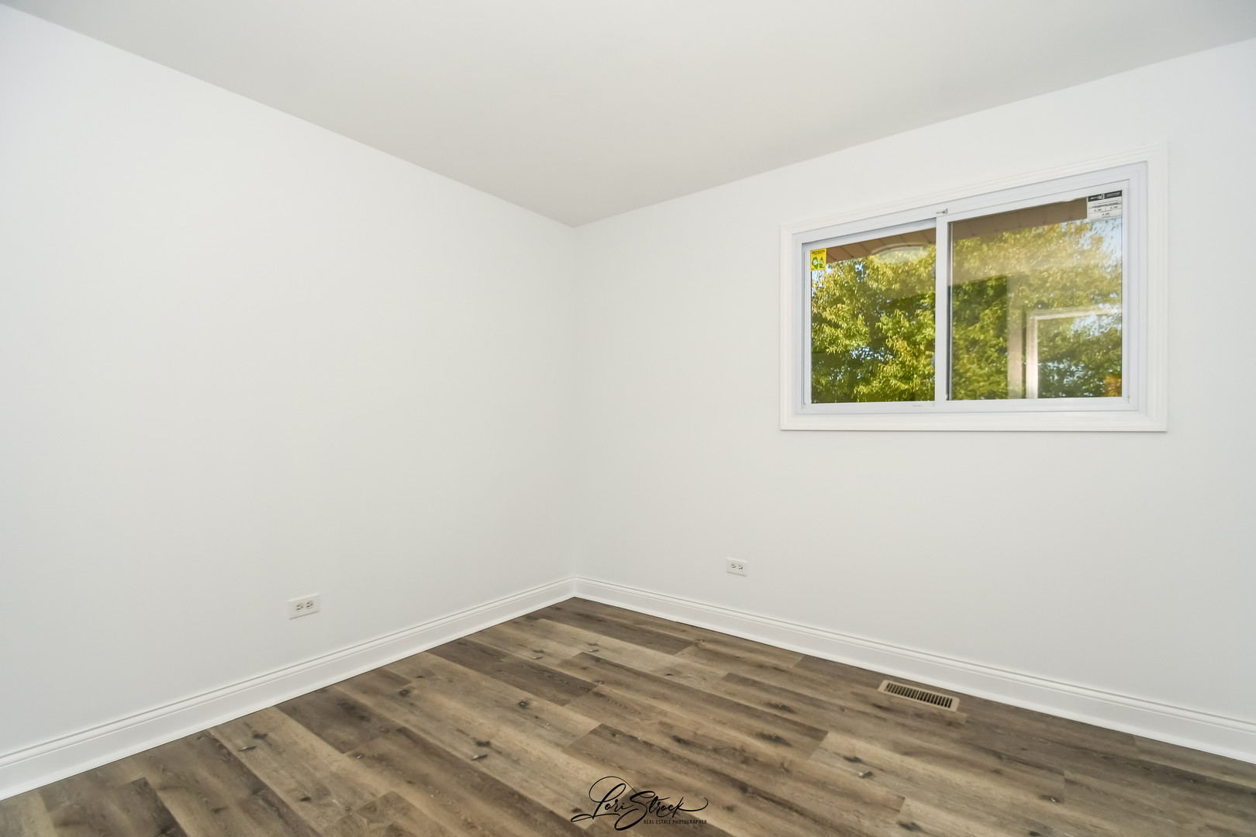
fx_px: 523
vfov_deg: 77.3
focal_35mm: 15
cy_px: 418
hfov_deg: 100.4
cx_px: 628
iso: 400
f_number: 8
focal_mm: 10
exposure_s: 1/1250
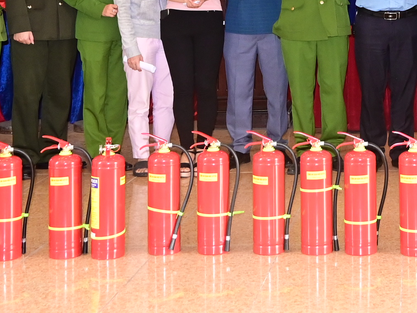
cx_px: 410
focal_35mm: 76
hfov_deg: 24.6
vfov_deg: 18.4
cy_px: -62
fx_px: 916
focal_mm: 18
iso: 2000
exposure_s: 1/200
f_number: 5.6
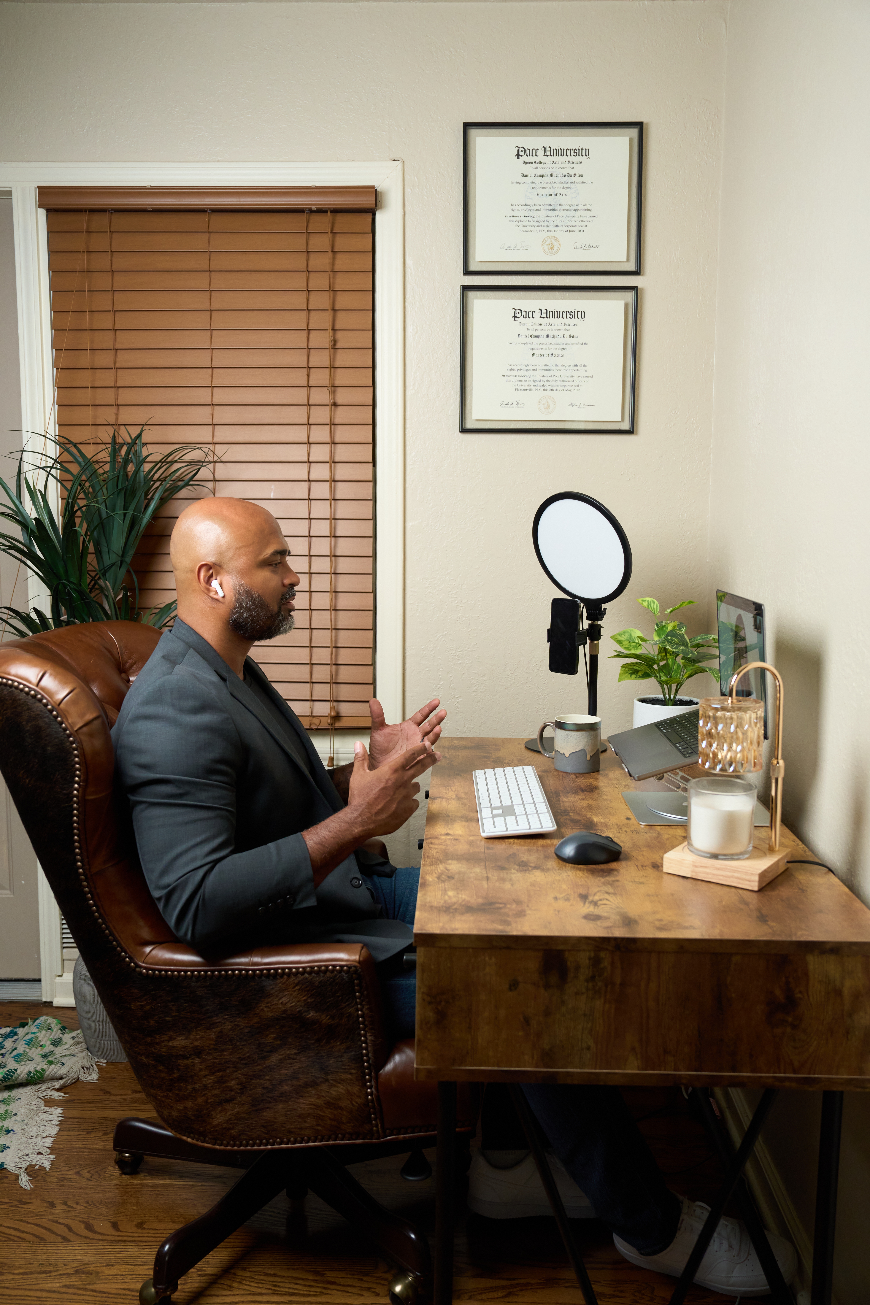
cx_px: 435
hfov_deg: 41.1
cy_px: 652
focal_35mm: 32
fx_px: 1160
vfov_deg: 58.7
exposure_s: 1/250
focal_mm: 32
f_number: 4
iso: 1000
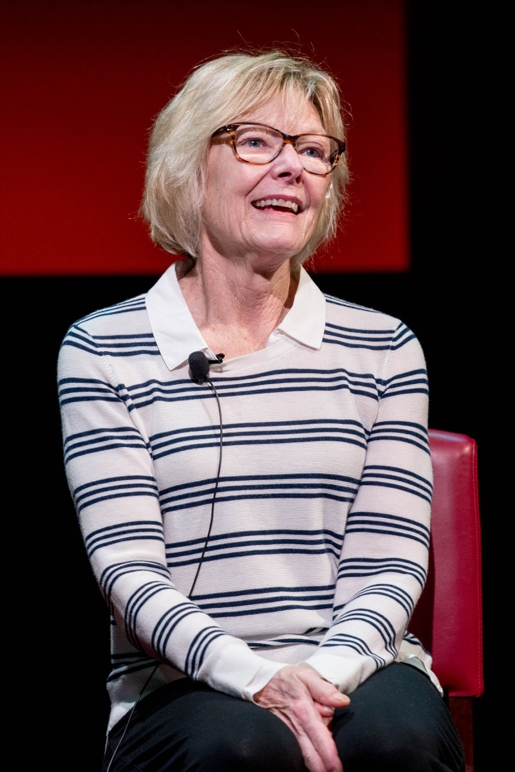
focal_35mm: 185
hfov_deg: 7.4
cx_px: 258
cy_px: 386
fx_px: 3969
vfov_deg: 11.1
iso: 1000
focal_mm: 185
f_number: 2.8
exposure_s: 1/200
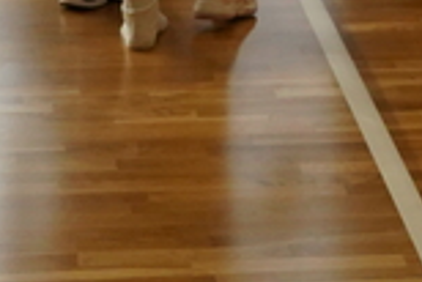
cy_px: -422
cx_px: 448
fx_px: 2699
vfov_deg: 5.7
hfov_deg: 8.9
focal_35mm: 230
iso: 2500
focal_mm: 29
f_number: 4.5
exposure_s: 1/2000
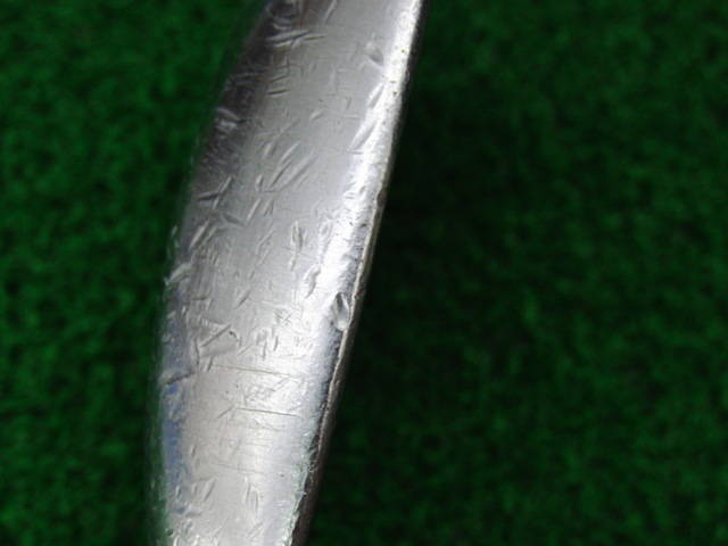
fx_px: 904
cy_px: 273
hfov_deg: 43.9
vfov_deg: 33.6
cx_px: 364
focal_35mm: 43
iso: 320
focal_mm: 7.54
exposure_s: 1/80
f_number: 3.7
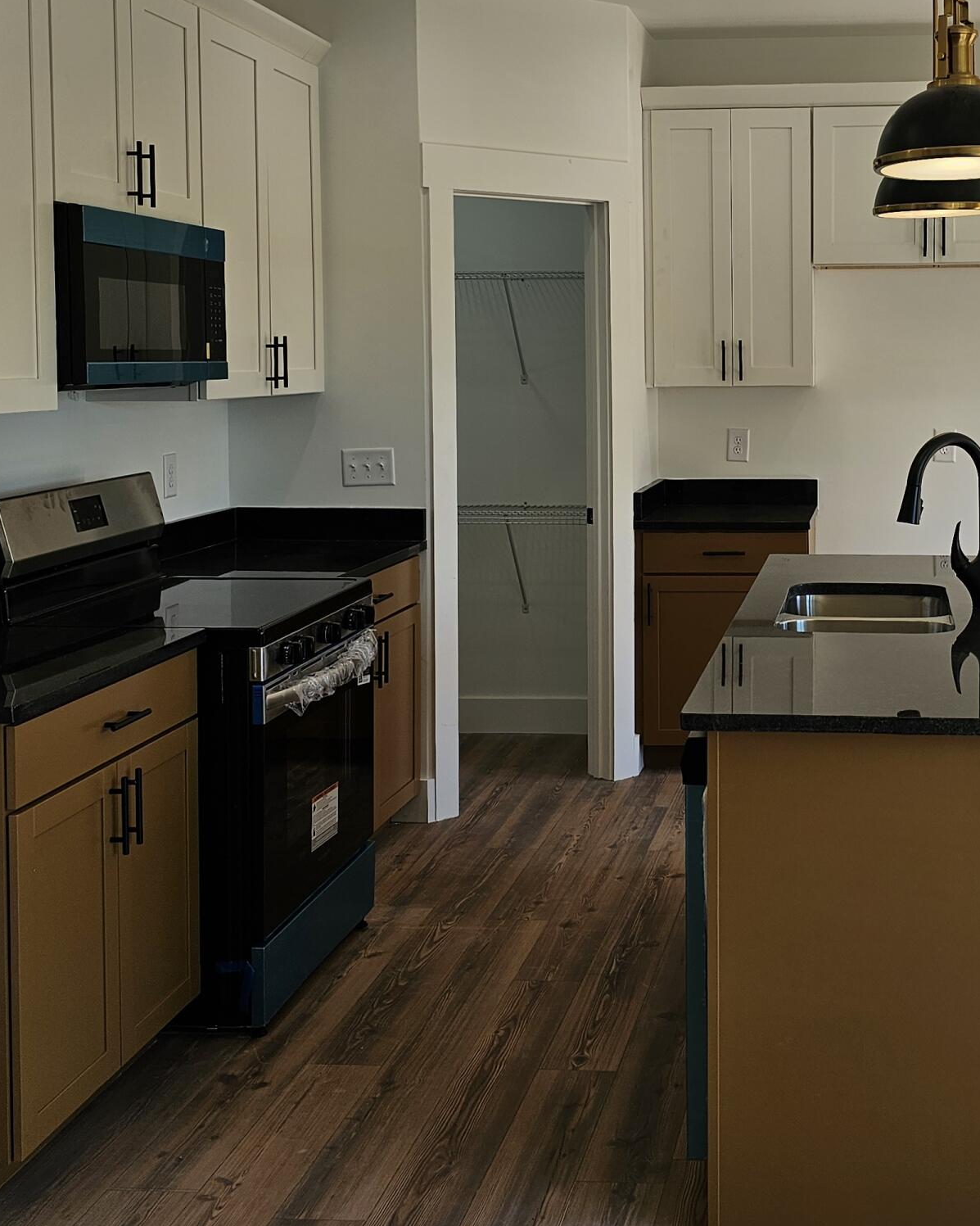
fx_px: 1632
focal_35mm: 45
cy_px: 406
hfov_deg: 32.5
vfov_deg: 40.6
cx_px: 784
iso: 12
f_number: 1.7
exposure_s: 1/120
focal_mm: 6.3
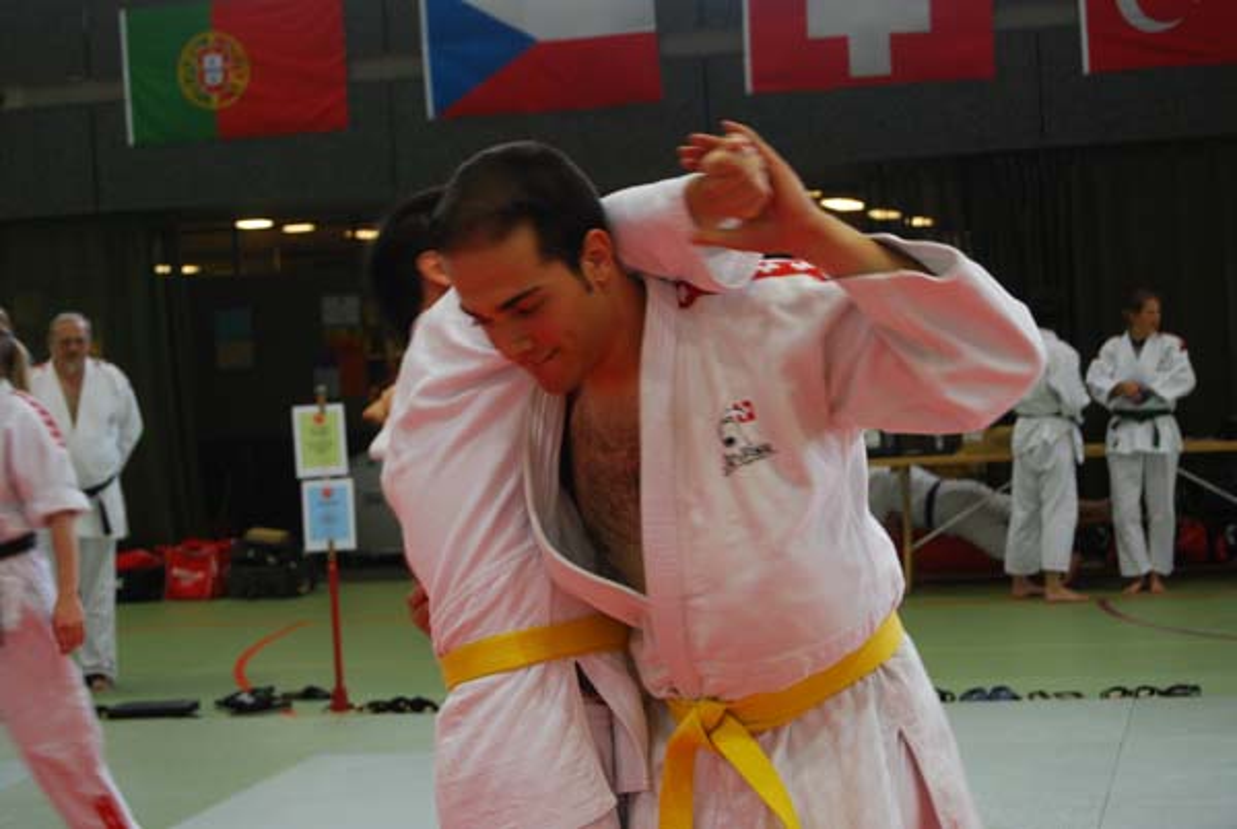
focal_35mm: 75
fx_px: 2581
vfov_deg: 18.2
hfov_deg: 27.0
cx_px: 618
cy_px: 414
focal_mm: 50
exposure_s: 1/30
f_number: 5.6
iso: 560
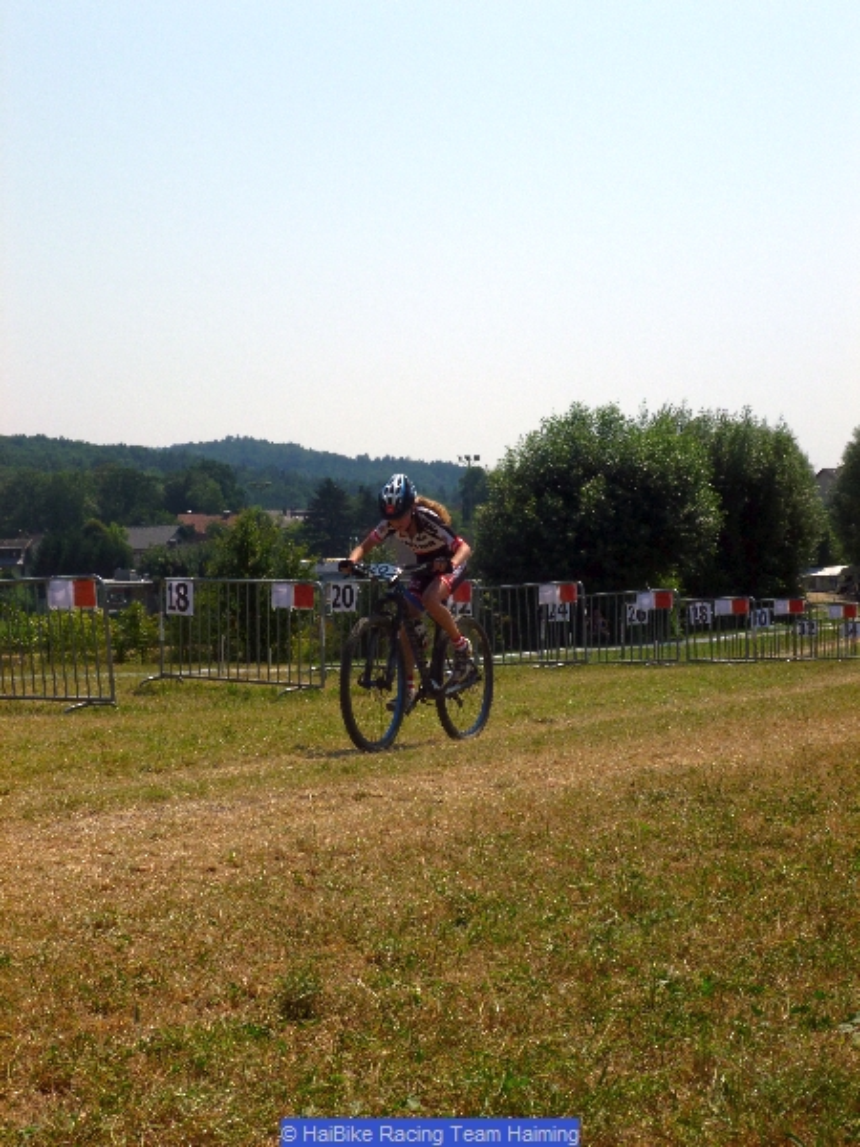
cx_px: 430
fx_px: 2286
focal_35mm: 69
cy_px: 574
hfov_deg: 21.3
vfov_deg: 28.2
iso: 100
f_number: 4.6
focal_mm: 12.3
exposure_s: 1/1000
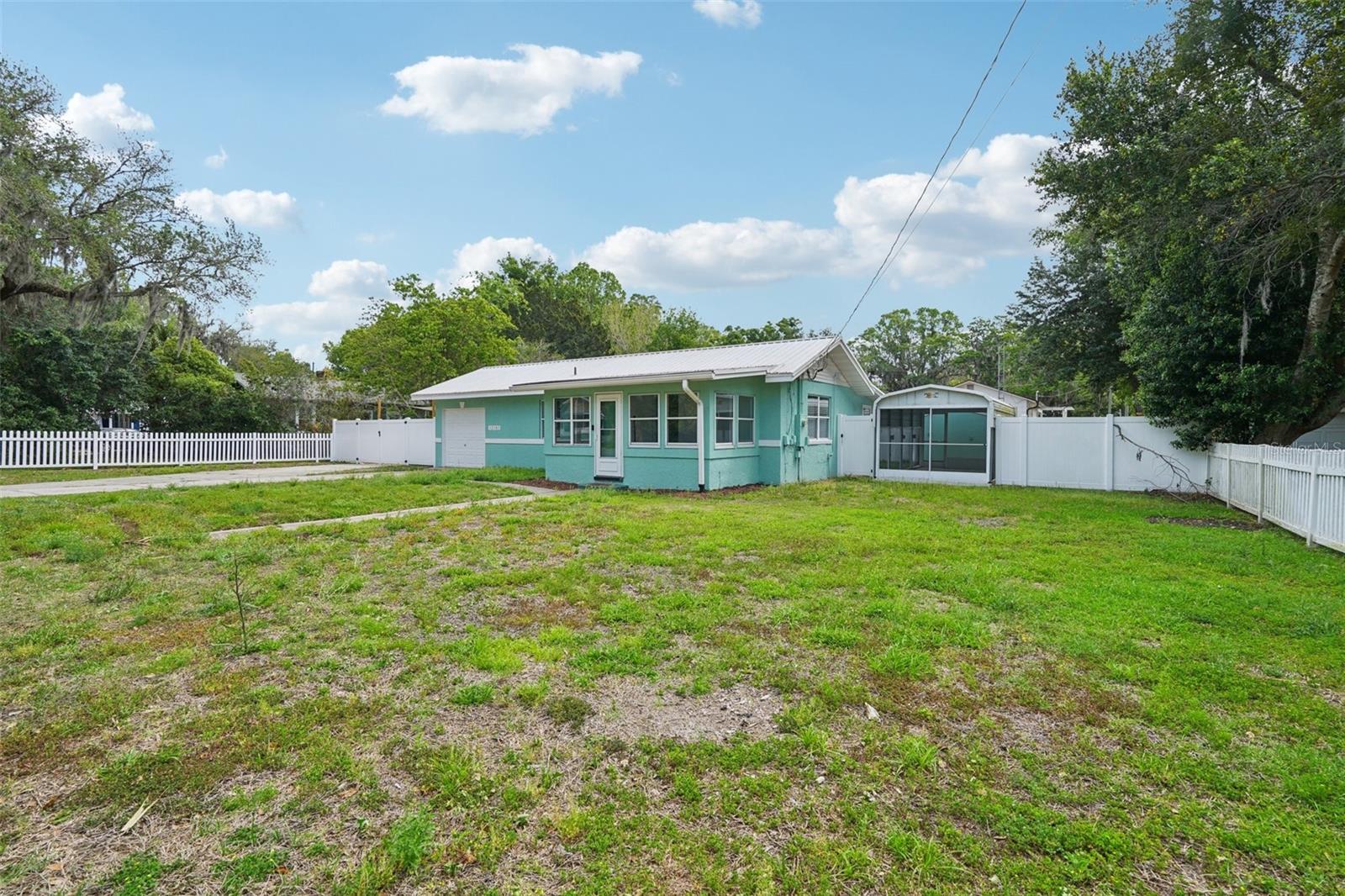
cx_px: 672
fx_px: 598
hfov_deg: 96.7
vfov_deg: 73.7
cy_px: 448
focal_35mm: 16
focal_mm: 16
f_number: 8
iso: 50
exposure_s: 1/90
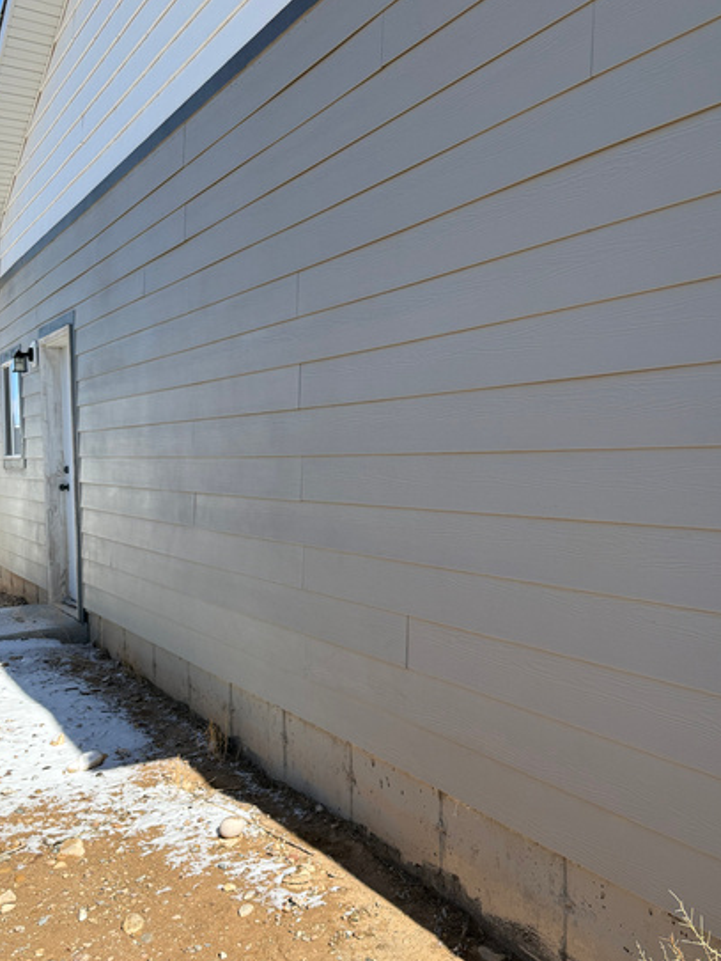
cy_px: 520
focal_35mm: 34
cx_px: 443
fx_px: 943
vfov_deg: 53.9
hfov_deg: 41.6
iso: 125
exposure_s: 1/4975
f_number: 1.78
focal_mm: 6.76
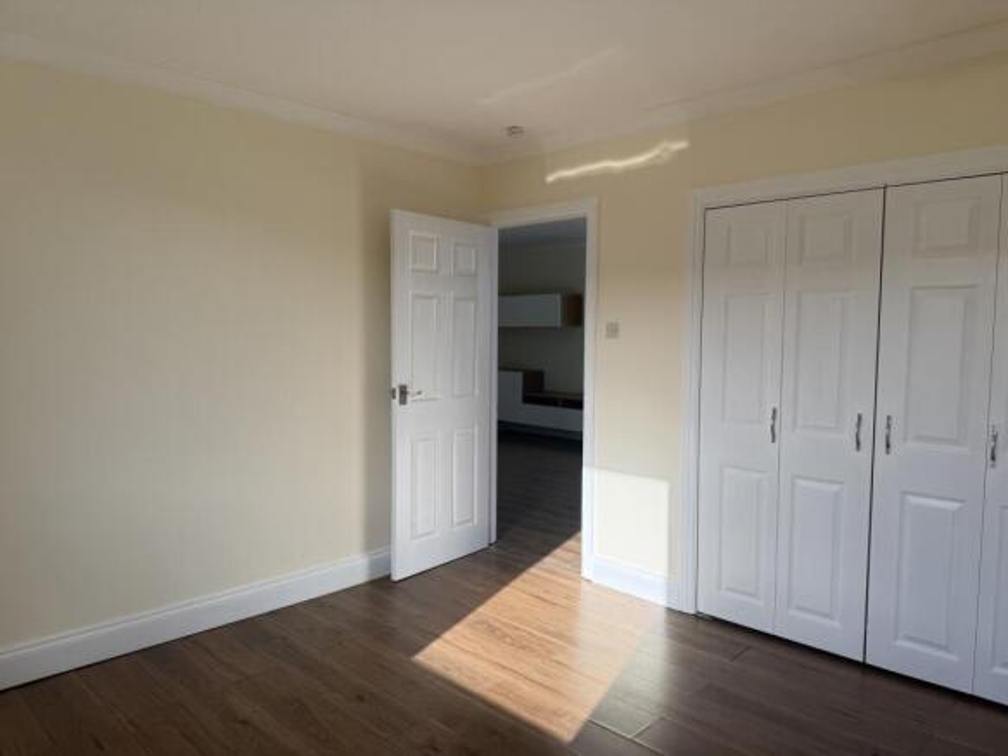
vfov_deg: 56.8
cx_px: 504
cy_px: 378
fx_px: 699
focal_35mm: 24
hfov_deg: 71.6
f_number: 1.78
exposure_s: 1/742
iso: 100
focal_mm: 6.76
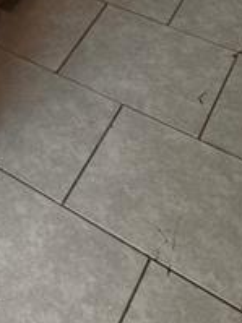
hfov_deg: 16.5
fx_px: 709
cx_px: -182
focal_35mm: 76
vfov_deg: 21.2
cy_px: -175
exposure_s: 1/120
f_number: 2.2
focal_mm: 2.22
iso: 250
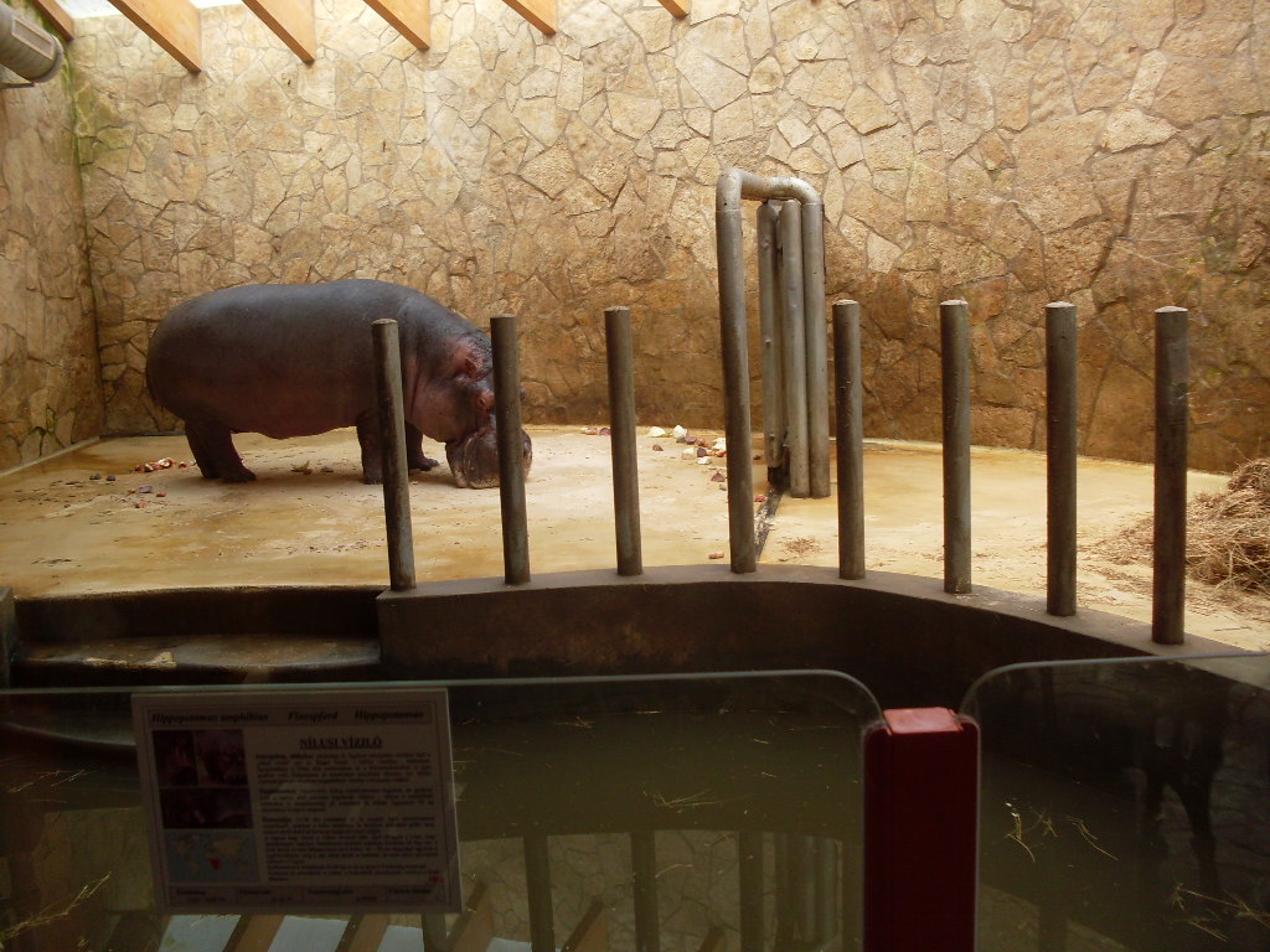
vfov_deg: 37.7
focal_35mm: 38
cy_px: 476
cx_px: 635
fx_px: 1394
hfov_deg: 49.0
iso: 80
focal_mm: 6.3
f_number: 2.8
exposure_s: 1/125
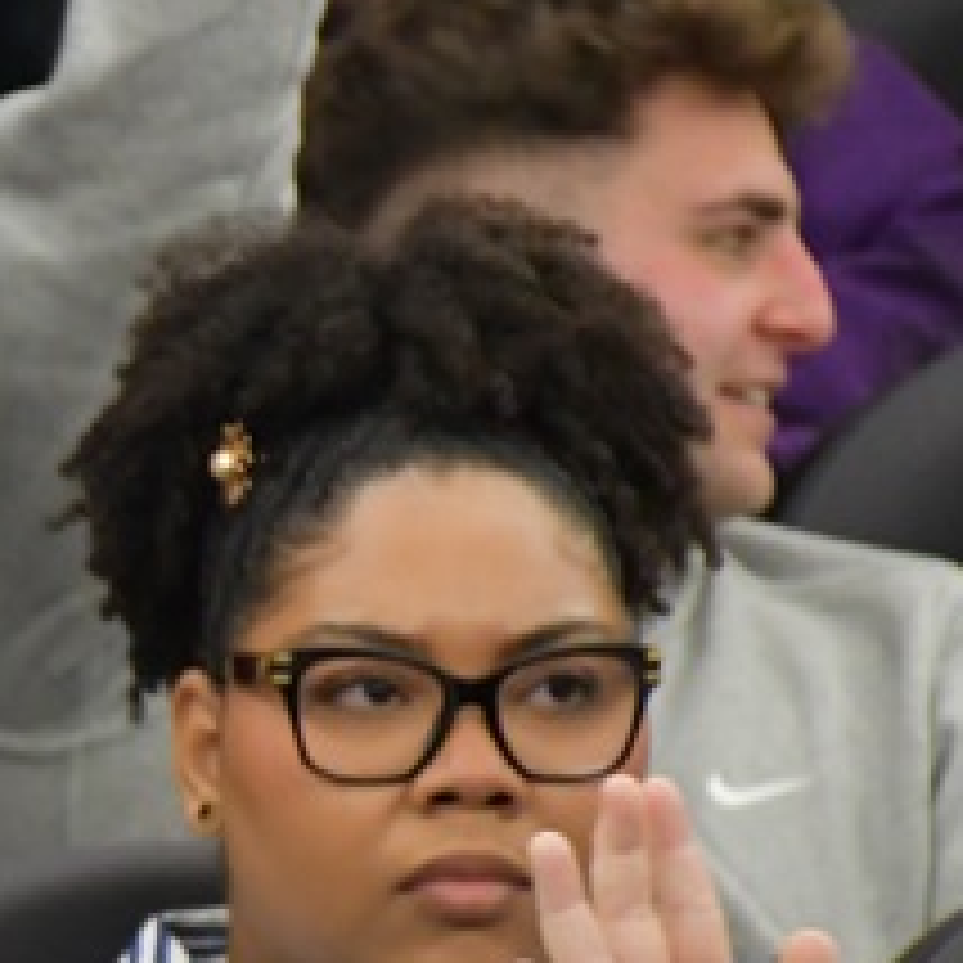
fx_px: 19640
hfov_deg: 2.8
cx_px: -936
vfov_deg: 2.8
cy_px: 752
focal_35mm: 624
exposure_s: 1/60
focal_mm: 105
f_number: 5.6
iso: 3600
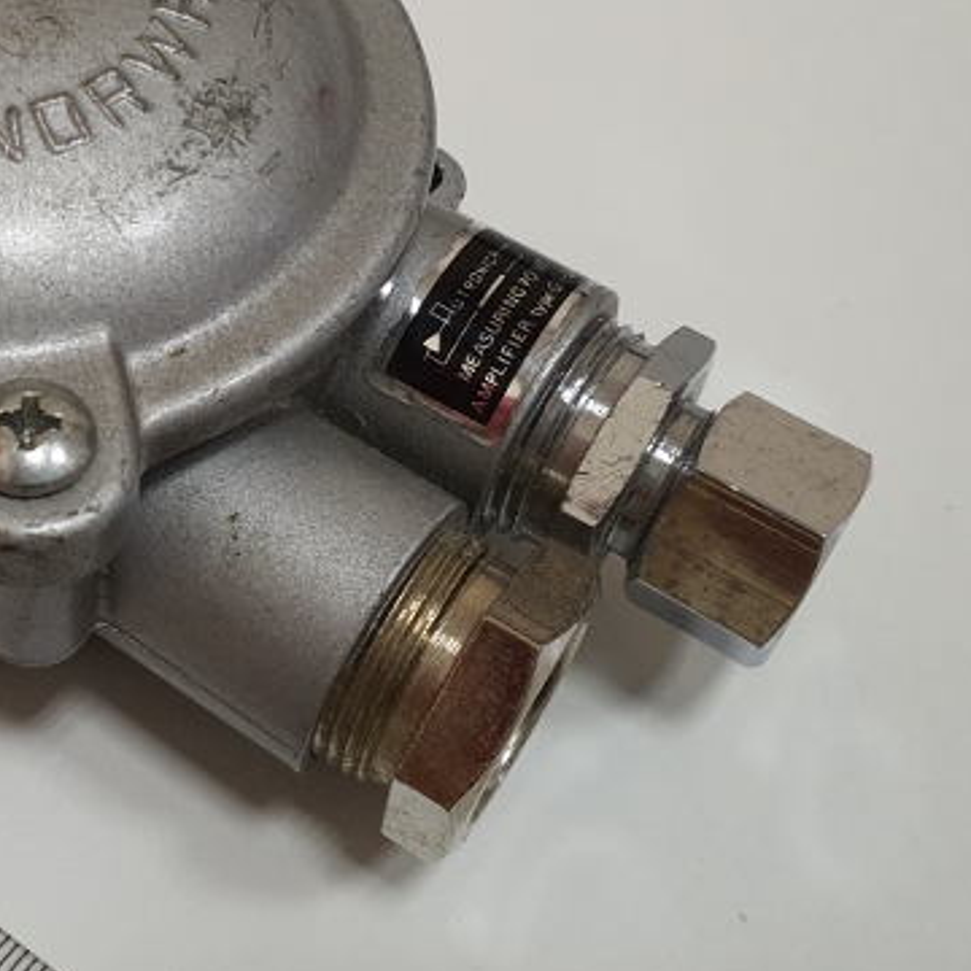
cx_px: 121
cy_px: 307
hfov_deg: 32.0
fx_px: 1619
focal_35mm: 51
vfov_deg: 33.0
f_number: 2.4
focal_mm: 4.3
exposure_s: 1/50
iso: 200
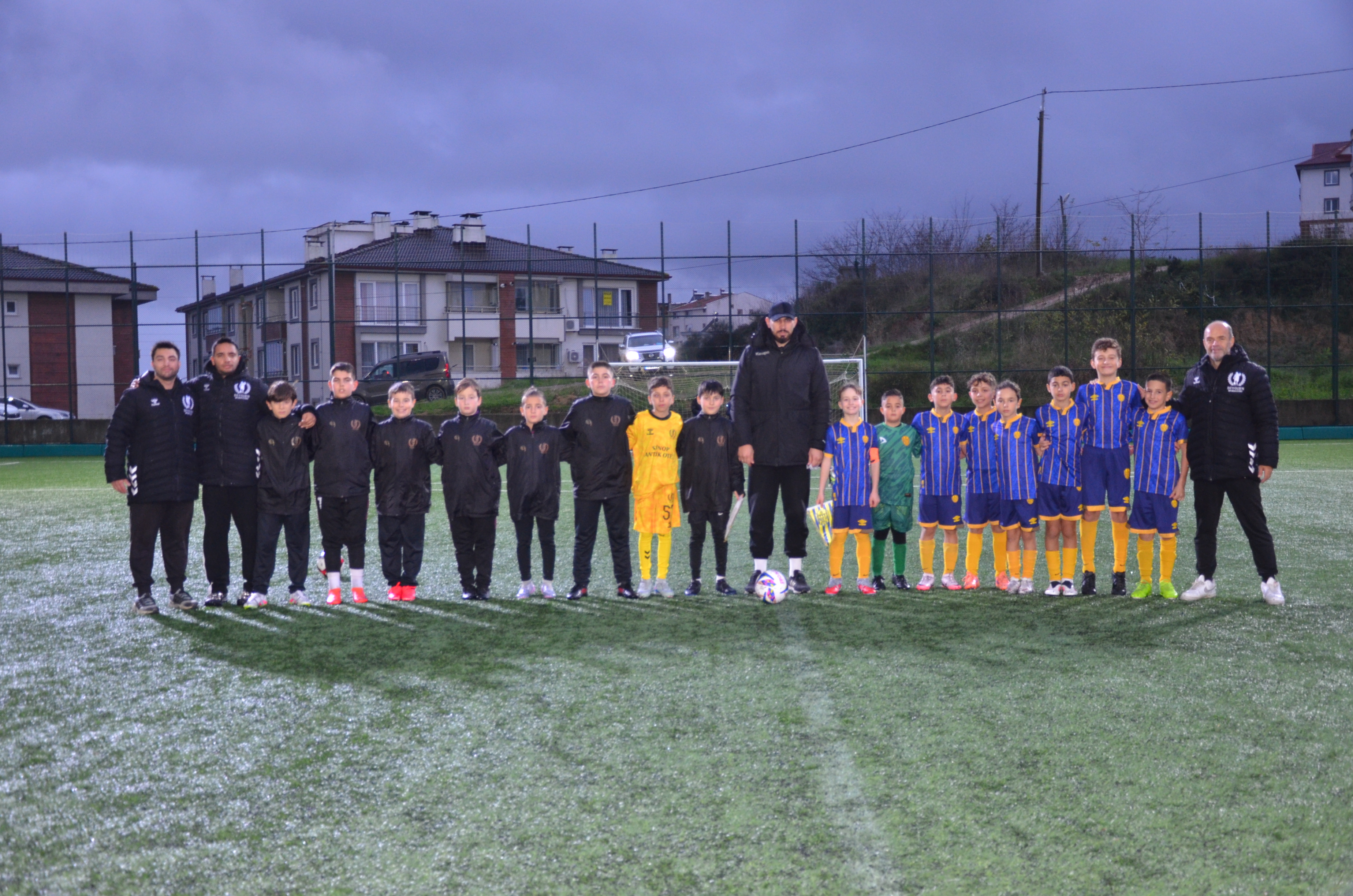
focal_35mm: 38
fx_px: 1406
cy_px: 448
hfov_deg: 51.4
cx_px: 676
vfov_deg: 35.3
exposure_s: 1/60
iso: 800
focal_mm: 25
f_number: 4
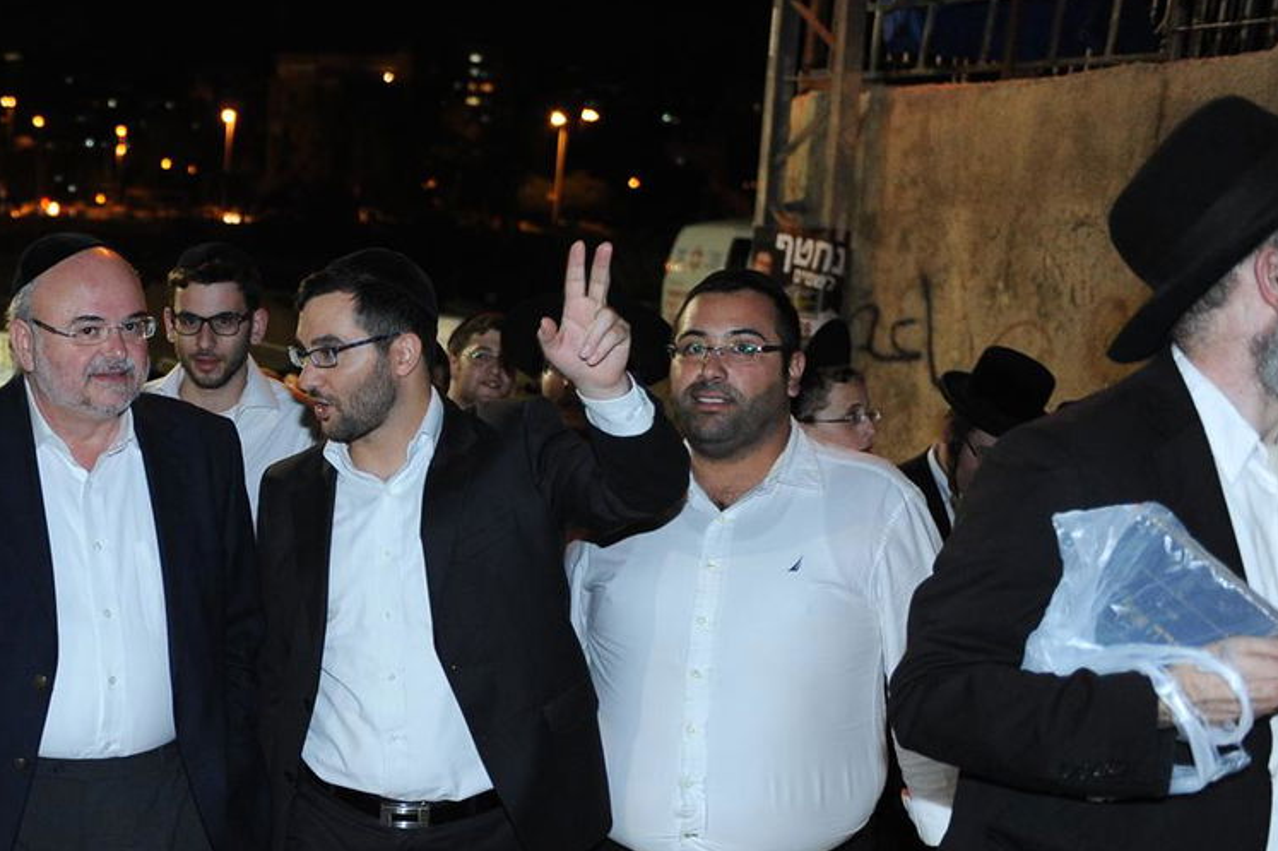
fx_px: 2129
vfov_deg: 22.2
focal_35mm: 60
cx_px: 127
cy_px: 706
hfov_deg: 31.8
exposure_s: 1/125
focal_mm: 32
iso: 1600
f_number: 2.8
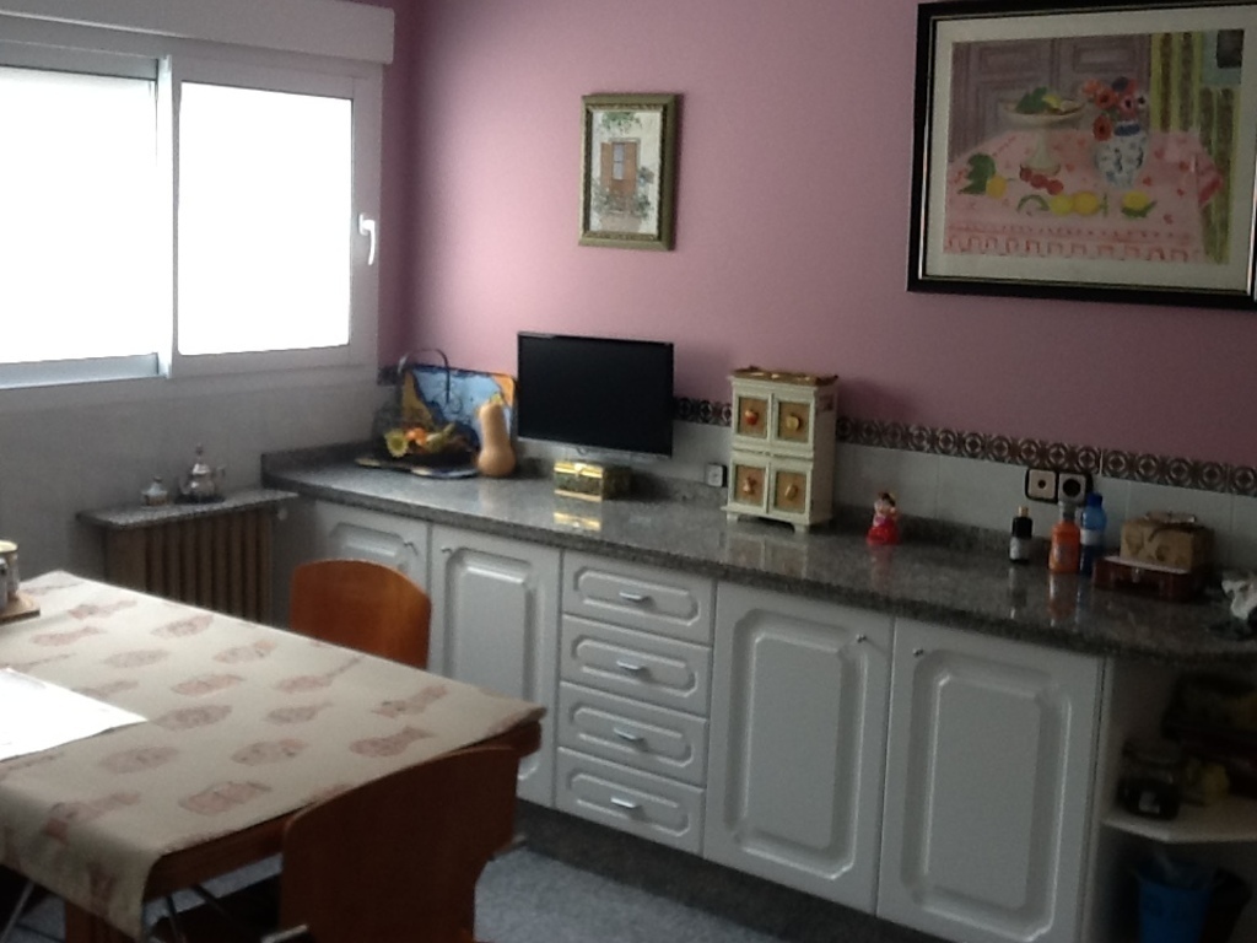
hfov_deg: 42.9
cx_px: 628
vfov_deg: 32.9
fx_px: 1598
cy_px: 472
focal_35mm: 44
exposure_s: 1/30
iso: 40
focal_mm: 2.03
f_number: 2.4
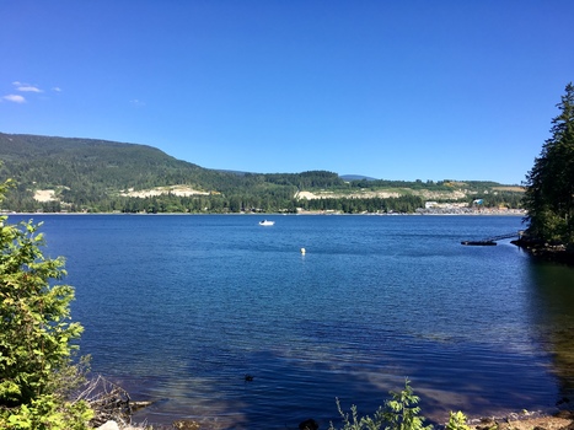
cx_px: 287
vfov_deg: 48.2
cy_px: 215
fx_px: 481
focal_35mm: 29
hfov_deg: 61.7
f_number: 2.2
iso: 25
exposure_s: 1/1282
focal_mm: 4.15
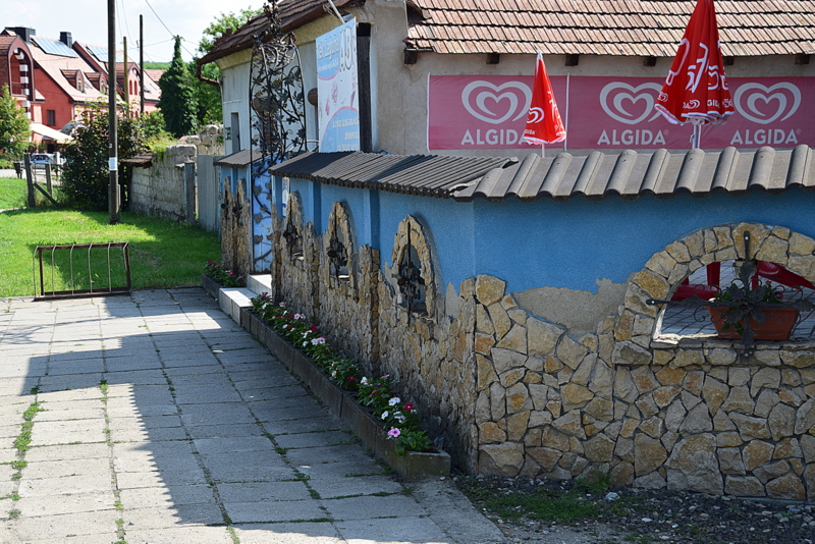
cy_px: 272
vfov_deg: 20.2
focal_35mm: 68
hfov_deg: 29.9
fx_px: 1529
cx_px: 408
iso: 400
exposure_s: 1/320
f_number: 10
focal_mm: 45
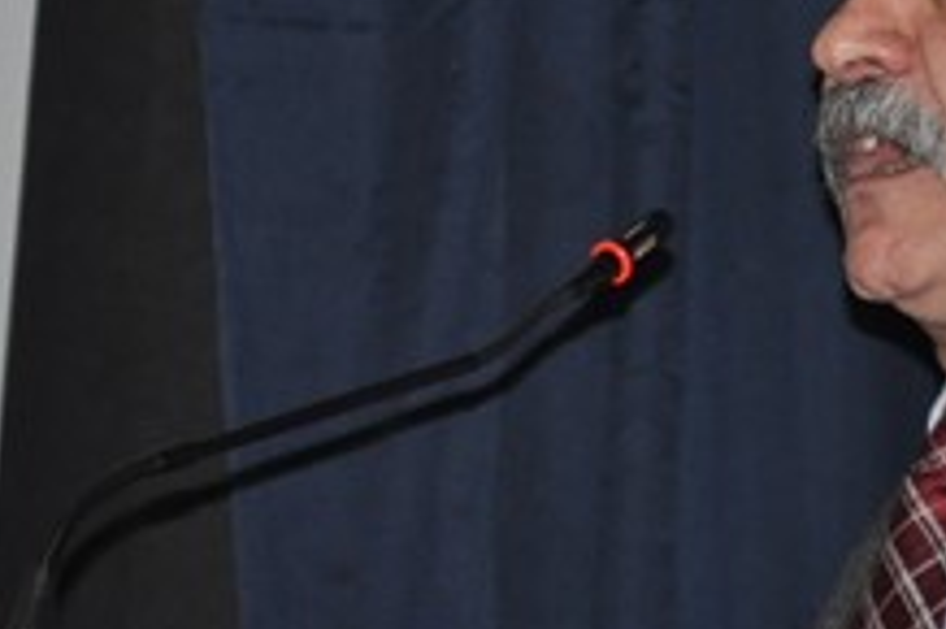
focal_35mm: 439
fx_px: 11527
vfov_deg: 3.1
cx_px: 751
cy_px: 139
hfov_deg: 4.7
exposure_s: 1/60
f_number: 5.6
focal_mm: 98
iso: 1250
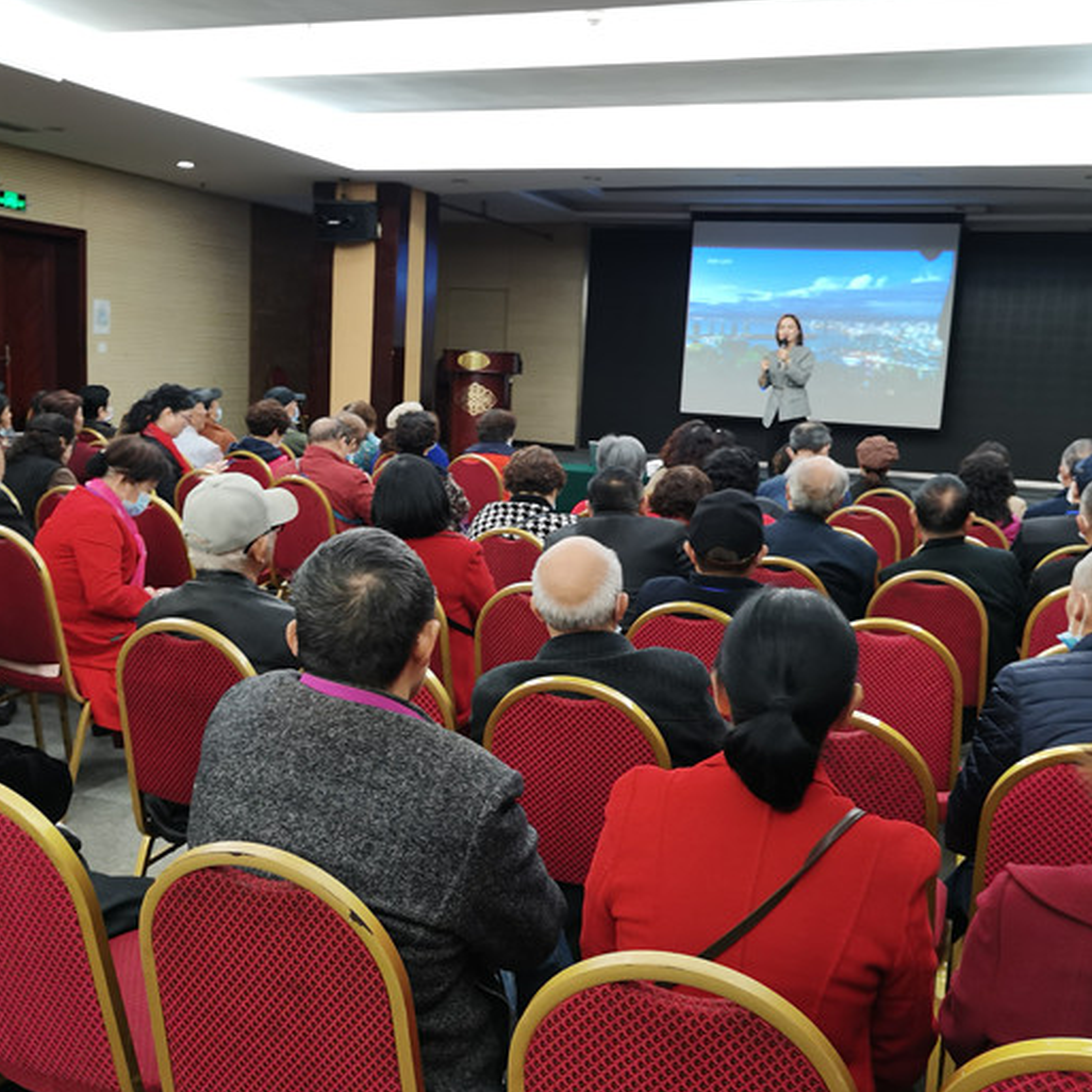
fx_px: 1249
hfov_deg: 47.2
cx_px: 566
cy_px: 548
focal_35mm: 35
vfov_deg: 47.2
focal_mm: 5.58
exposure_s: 1/50
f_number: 1.8
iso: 200
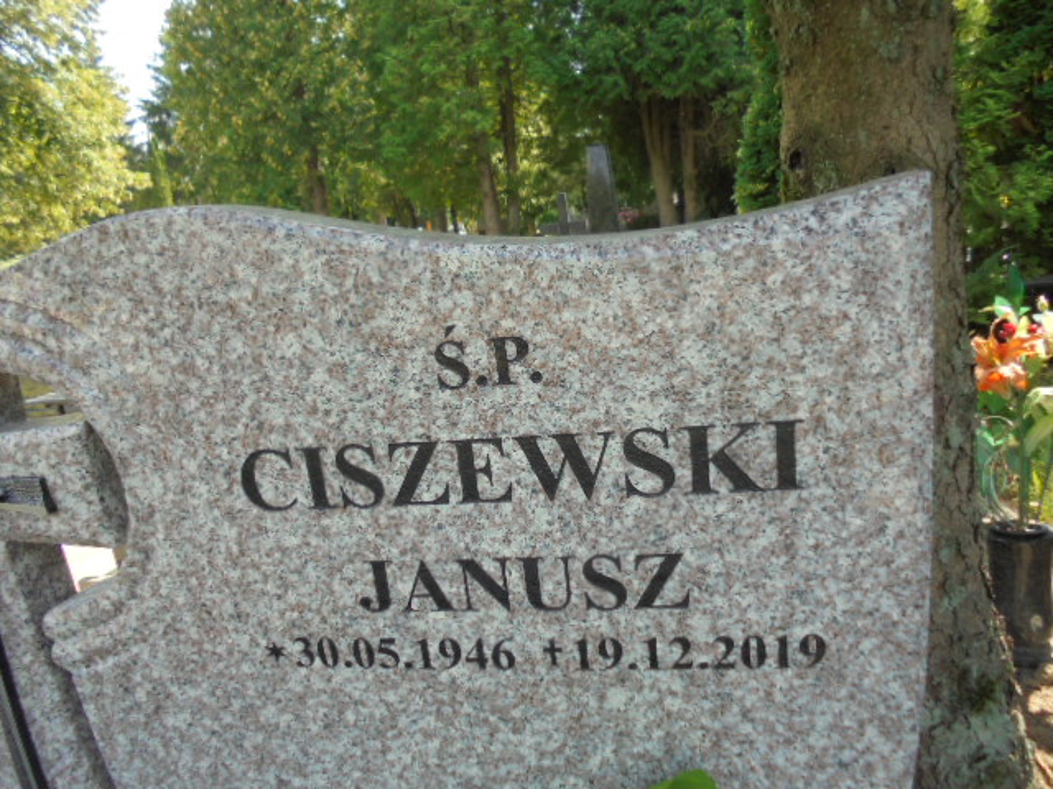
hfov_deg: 67.3
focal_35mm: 26
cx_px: 526
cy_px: 394
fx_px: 791
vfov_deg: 53.1
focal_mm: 4.6
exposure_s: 1/250
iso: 100
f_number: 3.5
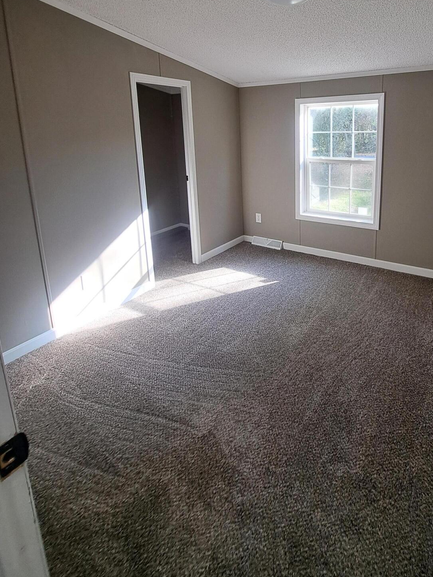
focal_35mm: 18
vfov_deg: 84.1
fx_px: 300
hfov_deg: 69.3
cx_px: 293
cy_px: 183
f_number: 2.2
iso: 50
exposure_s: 1/50
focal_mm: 1.74
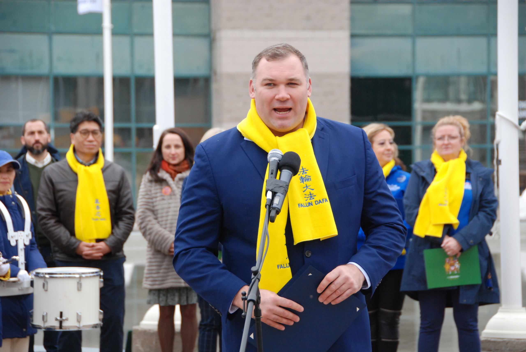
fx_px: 2085
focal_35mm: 142
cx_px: 263
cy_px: 176
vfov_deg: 9.7
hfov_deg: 14.4
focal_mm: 95
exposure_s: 1/800
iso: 800
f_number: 7.1
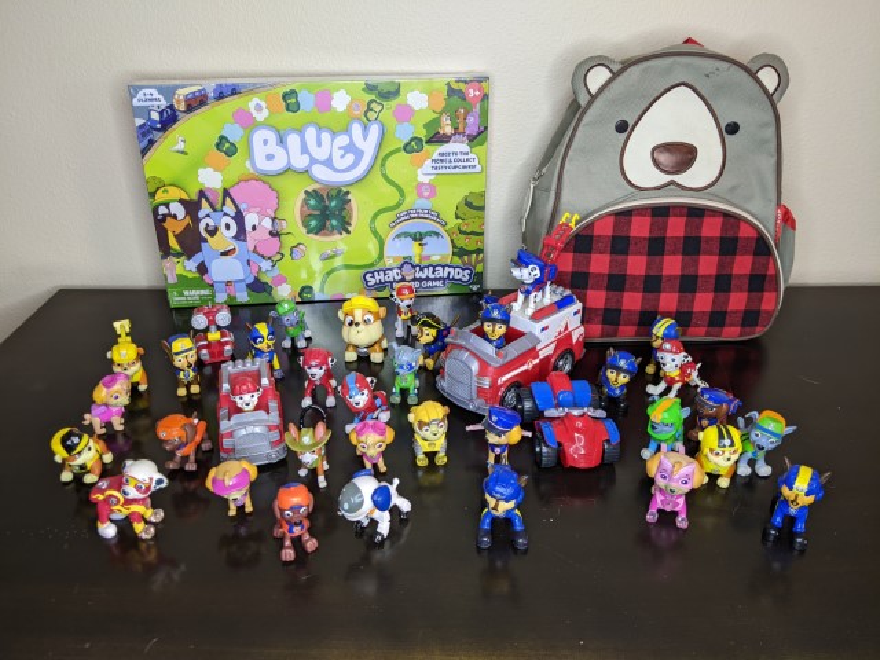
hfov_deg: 65.3
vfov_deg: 51.4
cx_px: 440
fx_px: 686
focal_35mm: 27
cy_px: 330
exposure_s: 1/59.9
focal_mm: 4.44
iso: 67
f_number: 1.8
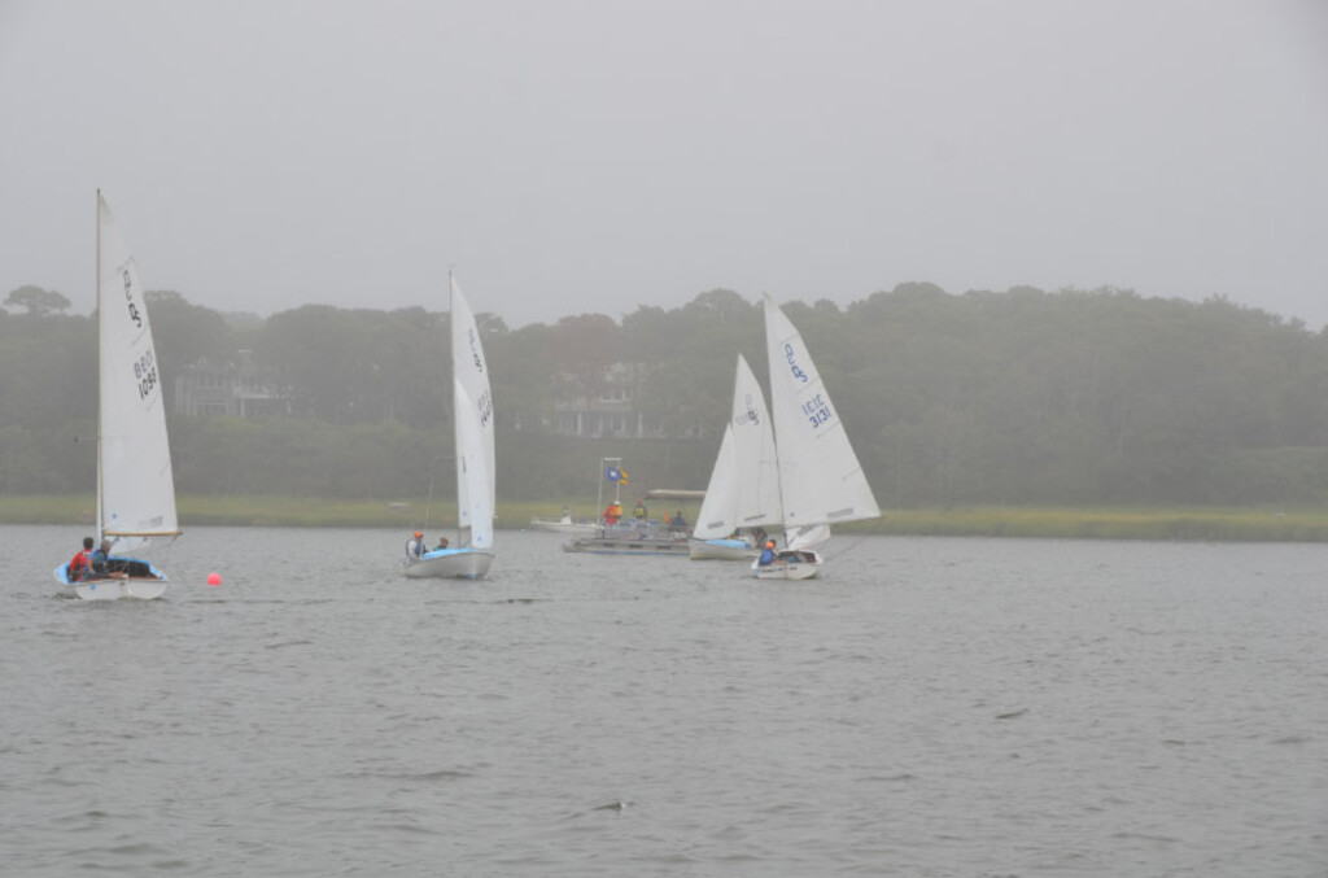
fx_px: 3863
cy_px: 439
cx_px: 664
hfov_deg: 19.5
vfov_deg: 13.0
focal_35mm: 105
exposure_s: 1/250
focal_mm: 70
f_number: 8
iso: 100
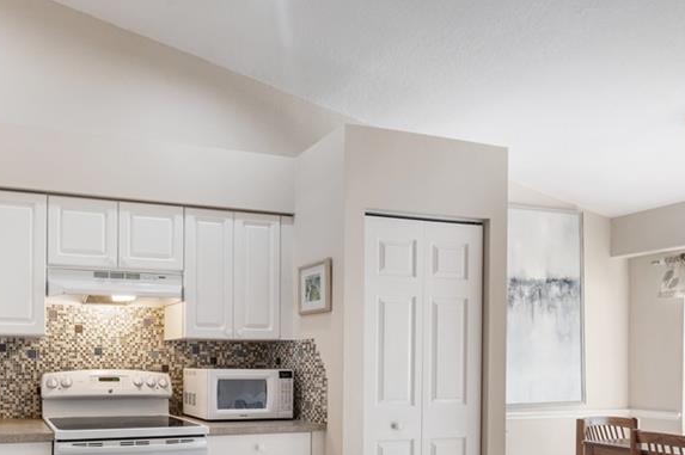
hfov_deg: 64.1
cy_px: 386
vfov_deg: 47.4
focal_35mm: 25
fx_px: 475
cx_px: 121
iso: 125
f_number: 11
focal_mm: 14
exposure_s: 1/6
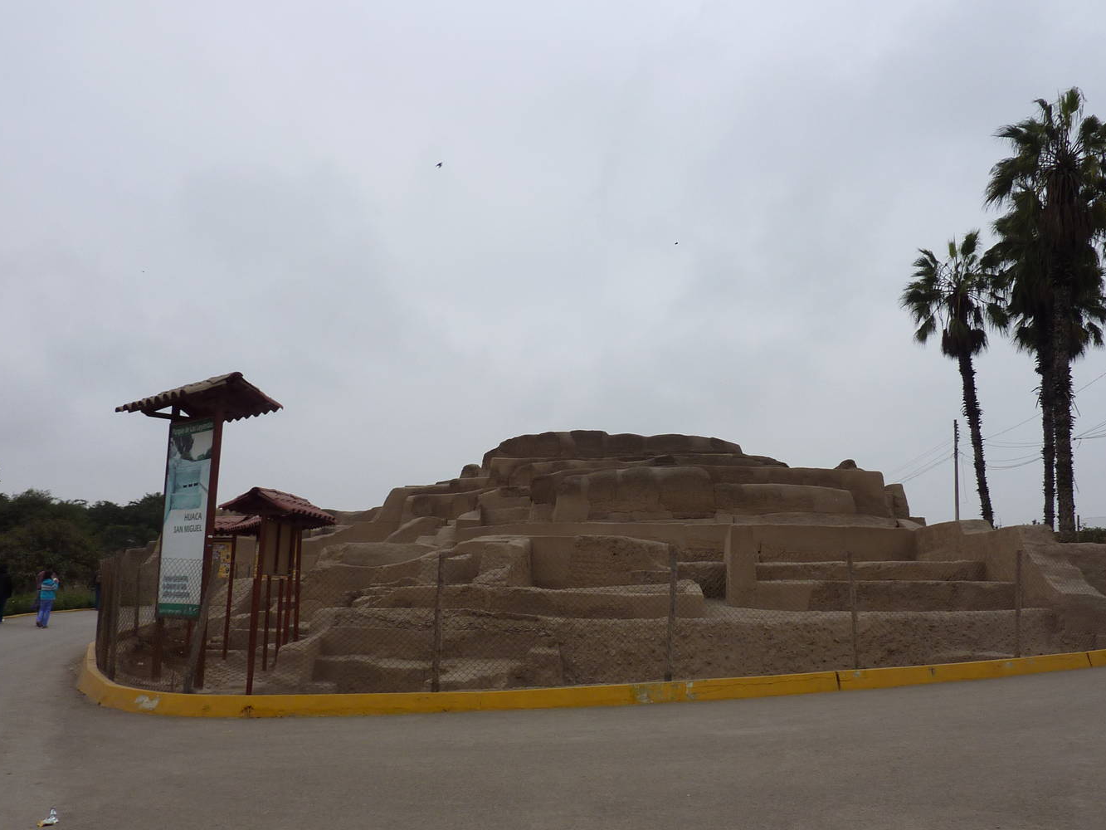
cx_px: 614
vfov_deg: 46.8
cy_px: 452
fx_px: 959
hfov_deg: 59.8
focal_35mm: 30
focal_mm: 4.1
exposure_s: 1/100
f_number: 4
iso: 80
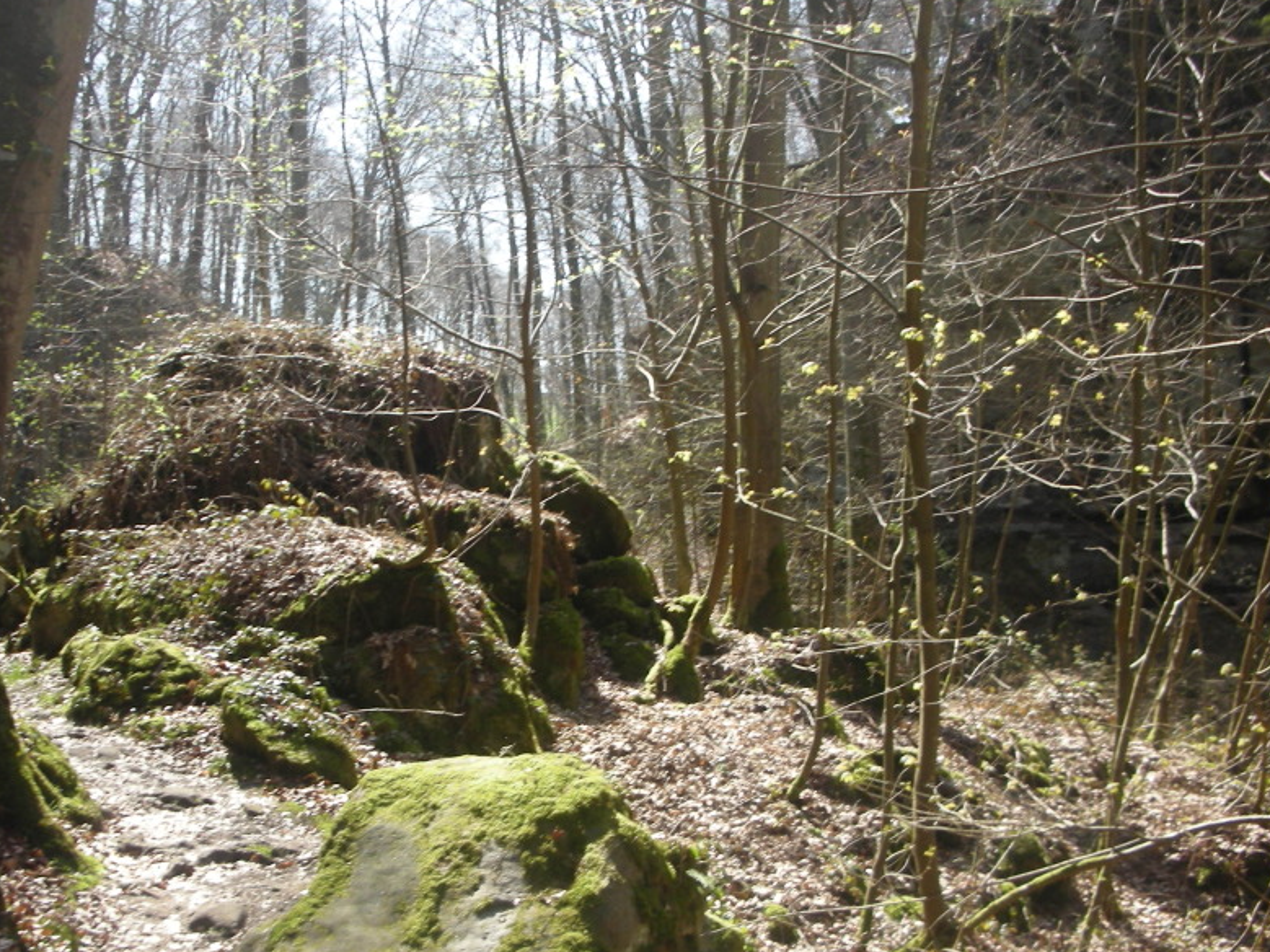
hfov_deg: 40.9
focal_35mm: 46
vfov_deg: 31.5
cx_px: 455
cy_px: 523
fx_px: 1687
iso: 50
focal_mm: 5.8
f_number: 3
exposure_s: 1/132
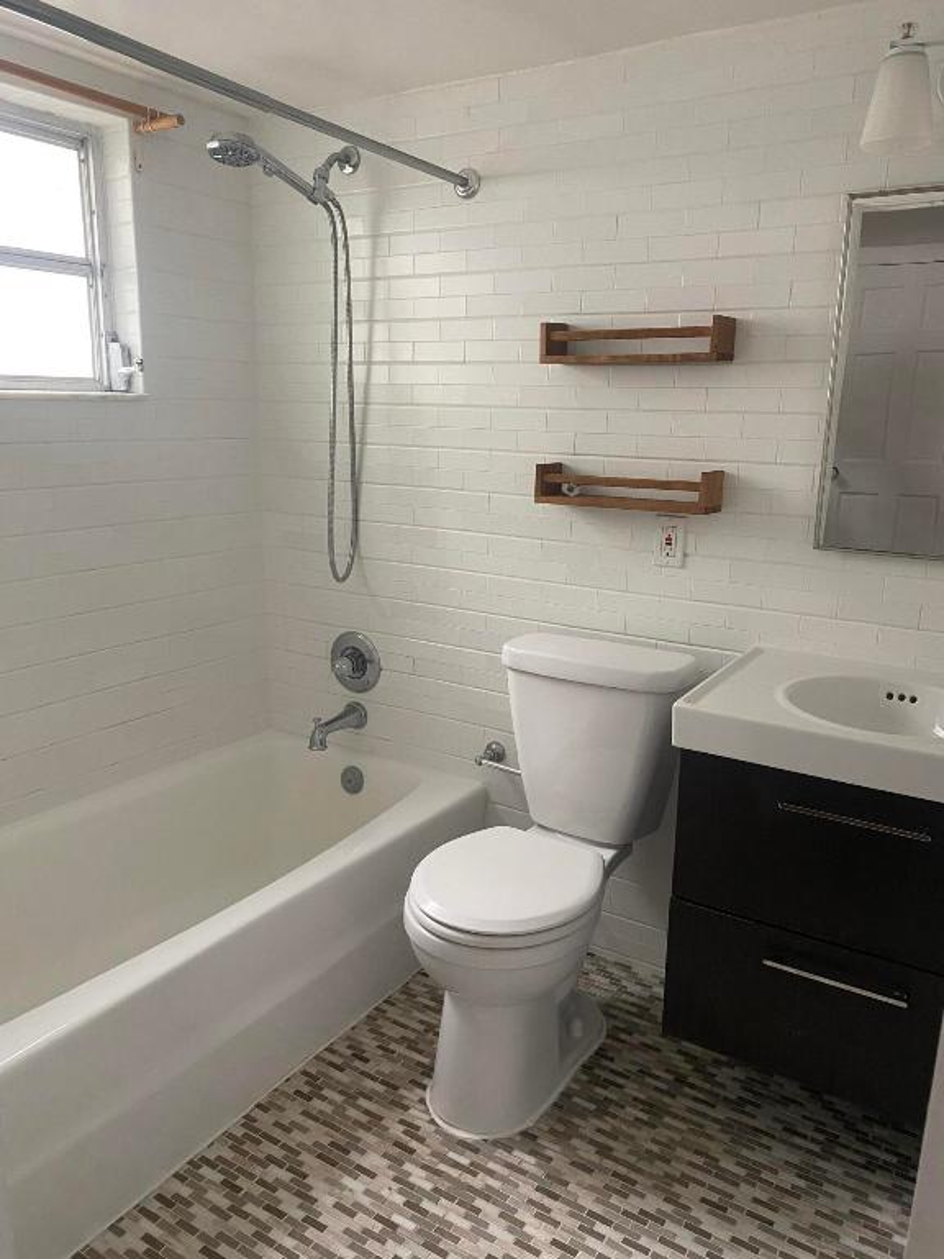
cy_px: 630
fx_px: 945
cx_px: 472
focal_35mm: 26
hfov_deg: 53.1
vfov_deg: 67.3
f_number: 1.8
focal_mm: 4.25
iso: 250
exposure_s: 1/60
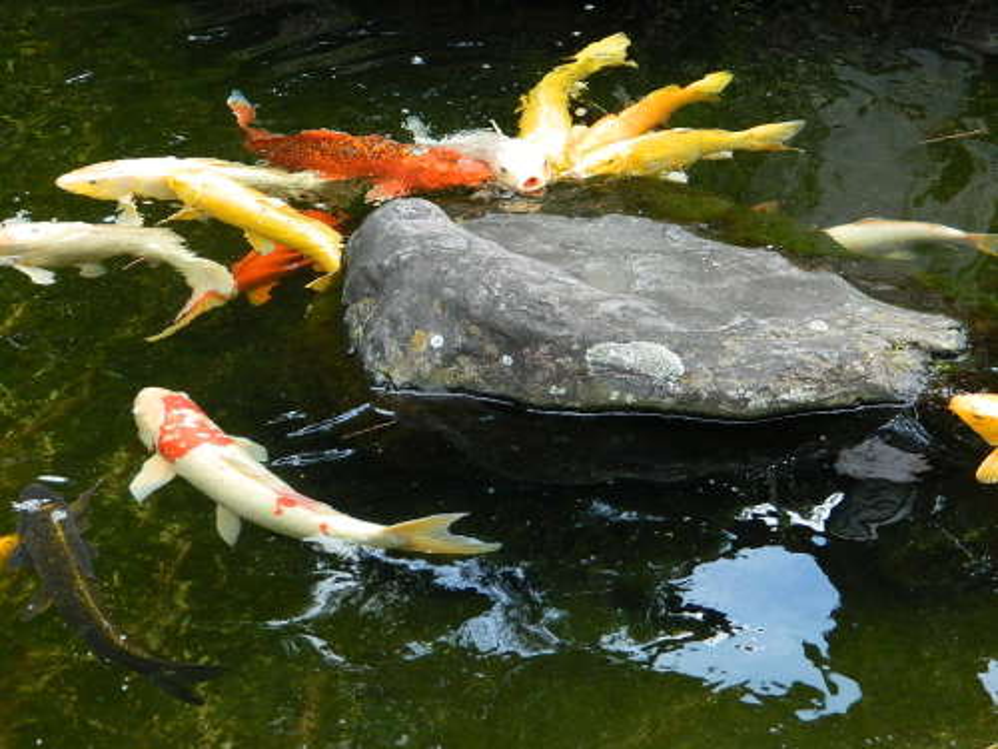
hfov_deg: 19.1
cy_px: 374
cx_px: 499
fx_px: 2970
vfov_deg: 14.4
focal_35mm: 103
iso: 400
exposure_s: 1/400
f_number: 4.5
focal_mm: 18.6
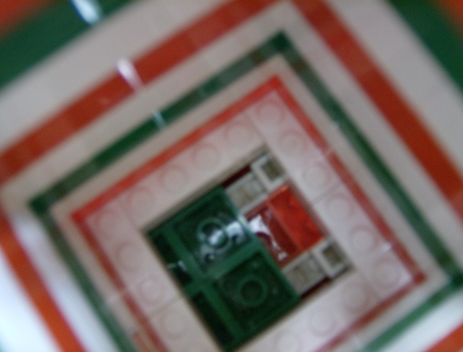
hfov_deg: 51.1
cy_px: 176
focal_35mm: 36
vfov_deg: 40.0
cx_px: 232
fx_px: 484
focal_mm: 6
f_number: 2.8
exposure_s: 1/7.68
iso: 200
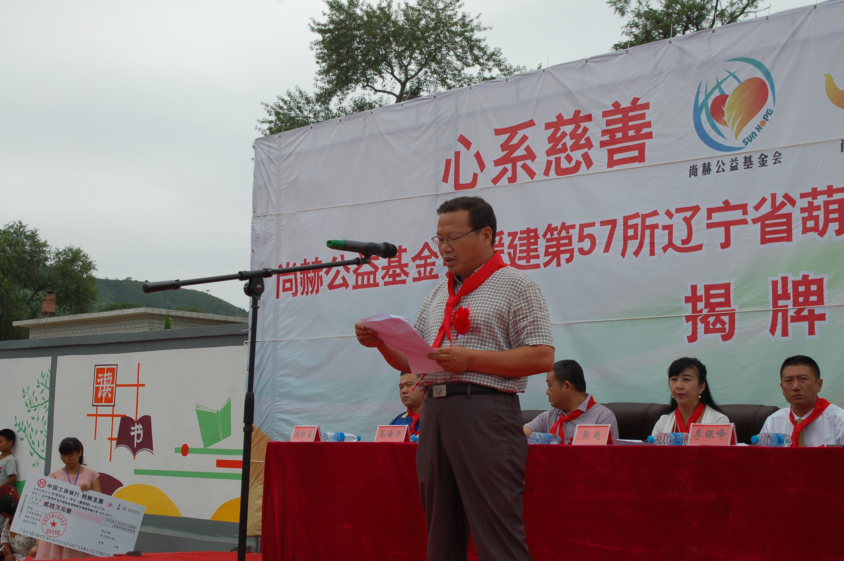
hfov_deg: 35.1
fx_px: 1335
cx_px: 422
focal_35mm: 57
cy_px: 280
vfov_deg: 23.7
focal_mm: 38
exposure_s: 1/250
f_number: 8
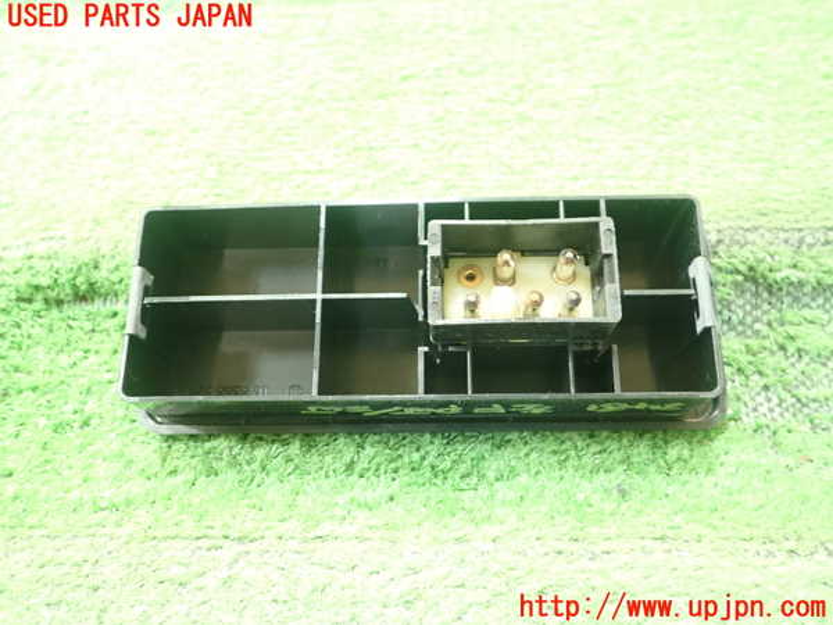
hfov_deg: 60.0
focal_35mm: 30
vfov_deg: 46.8
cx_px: 416
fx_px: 722
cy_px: 312
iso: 800
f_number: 2.3
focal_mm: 5.5
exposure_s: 1/50
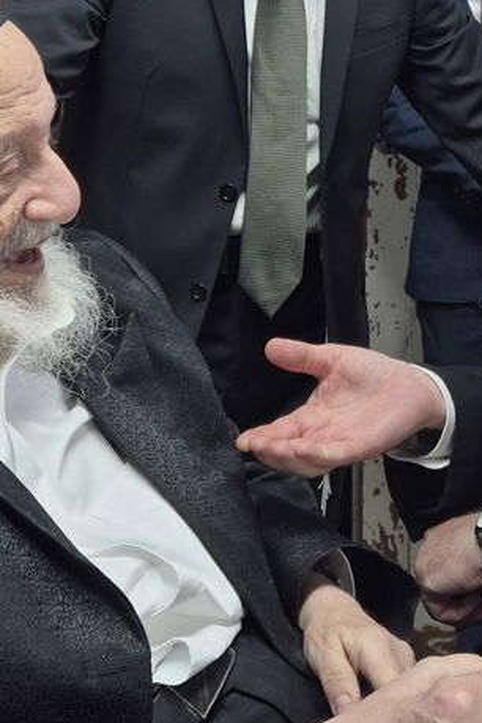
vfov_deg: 26.0
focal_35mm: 73
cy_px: -33
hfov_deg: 18.2
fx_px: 1466
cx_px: 473
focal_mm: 5.4
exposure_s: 1/100
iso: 32
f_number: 1.8
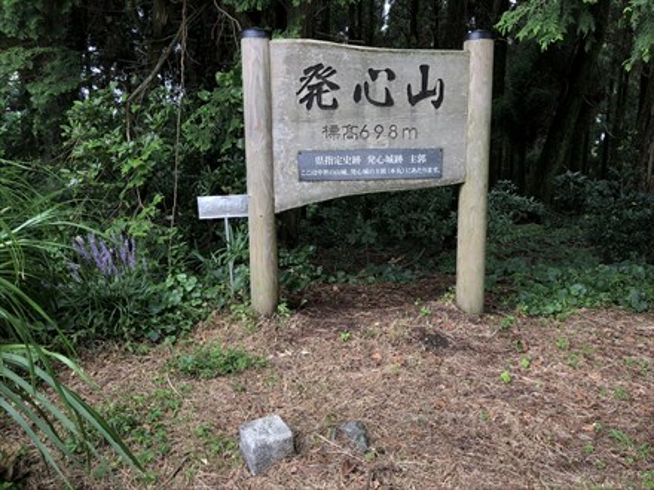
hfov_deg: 63.4
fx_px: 529
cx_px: 327
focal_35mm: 28
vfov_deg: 49.7
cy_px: 245
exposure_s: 1/120
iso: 25
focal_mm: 4
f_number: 1.8
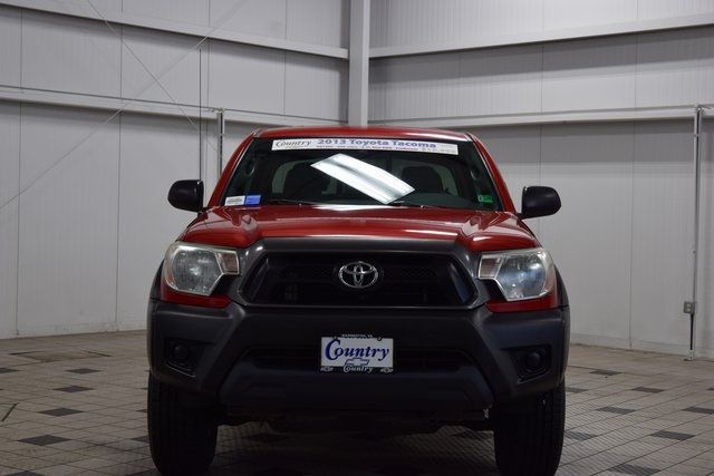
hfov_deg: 33.4
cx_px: 357
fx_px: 1190
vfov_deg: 22.6
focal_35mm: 60
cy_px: 238
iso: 400
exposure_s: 1/40
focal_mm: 40
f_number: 7.1
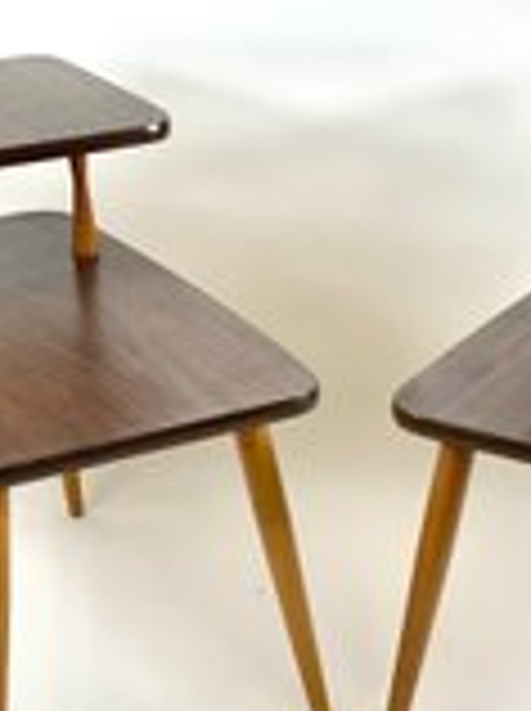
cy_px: 416
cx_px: 331
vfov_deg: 17.4
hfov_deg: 13.1
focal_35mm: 113
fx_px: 2317
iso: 32
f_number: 2
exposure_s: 1/120
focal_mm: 6
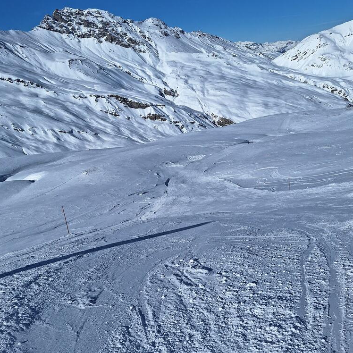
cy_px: 176
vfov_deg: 57.3
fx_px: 323
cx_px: 173
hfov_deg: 57.3
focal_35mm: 28
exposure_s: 1/8130
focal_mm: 5.54
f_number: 1.8
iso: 40
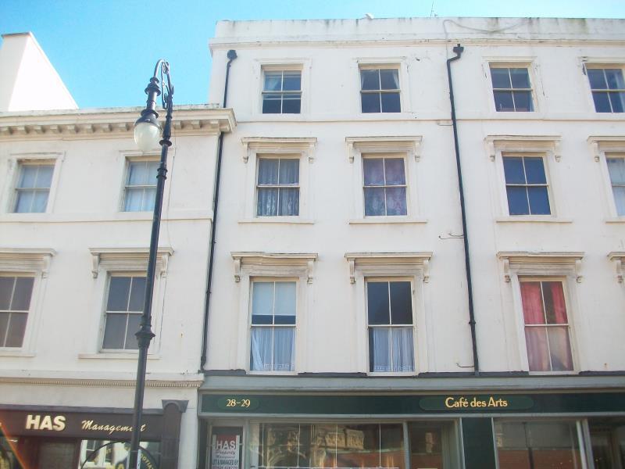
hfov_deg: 54.0
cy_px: 234
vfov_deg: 41.8
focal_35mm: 34
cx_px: 312
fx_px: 614
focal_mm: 5.7
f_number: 2.8
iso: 80
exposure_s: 1/320
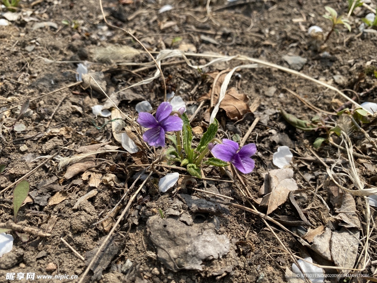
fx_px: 283
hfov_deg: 67.3
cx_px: 188
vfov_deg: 53.1
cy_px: 142
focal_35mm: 26
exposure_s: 1/1783
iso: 32
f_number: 1.8
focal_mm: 4.25
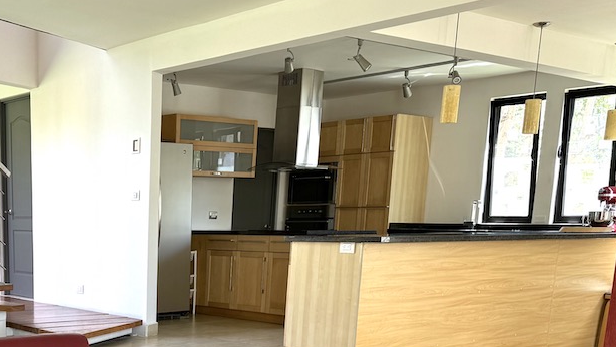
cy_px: 410
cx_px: 93
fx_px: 833
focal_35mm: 51
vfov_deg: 21.9
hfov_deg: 38.5
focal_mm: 6.86
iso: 64
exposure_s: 1/121
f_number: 1.78
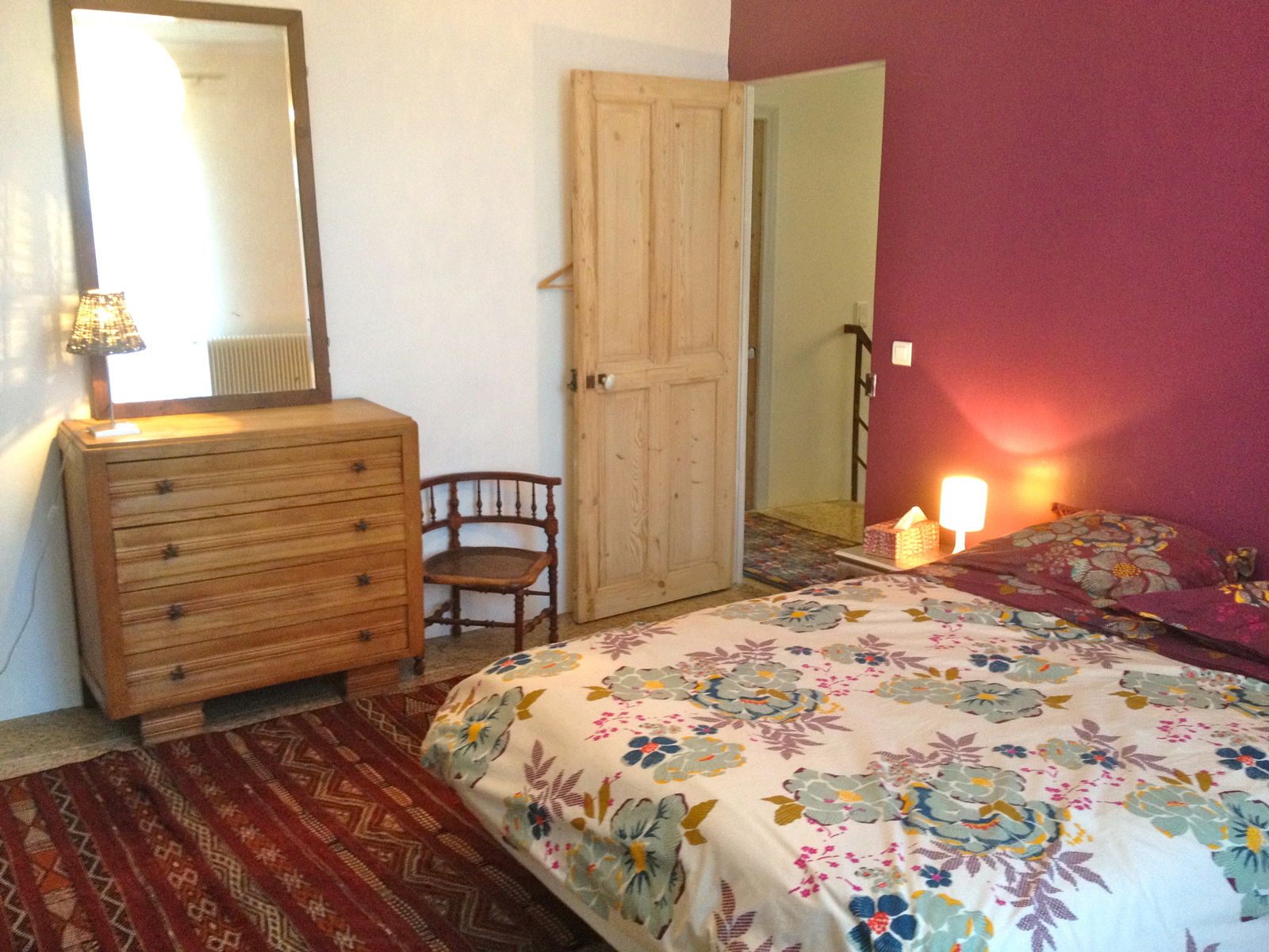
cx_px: 634
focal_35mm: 35
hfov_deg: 52.6
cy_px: 476
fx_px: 1283
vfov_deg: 40.7
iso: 200
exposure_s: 1/20
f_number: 2.4
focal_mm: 4.28
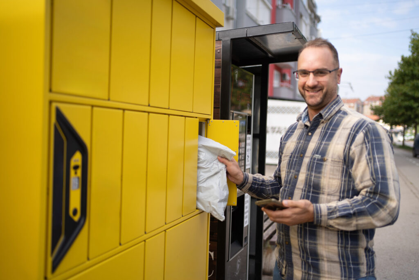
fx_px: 407
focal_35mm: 35
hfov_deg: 54.4
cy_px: 140
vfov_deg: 37.9
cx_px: 210
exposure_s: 1/1600
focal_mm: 35
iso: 100
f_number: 1.8
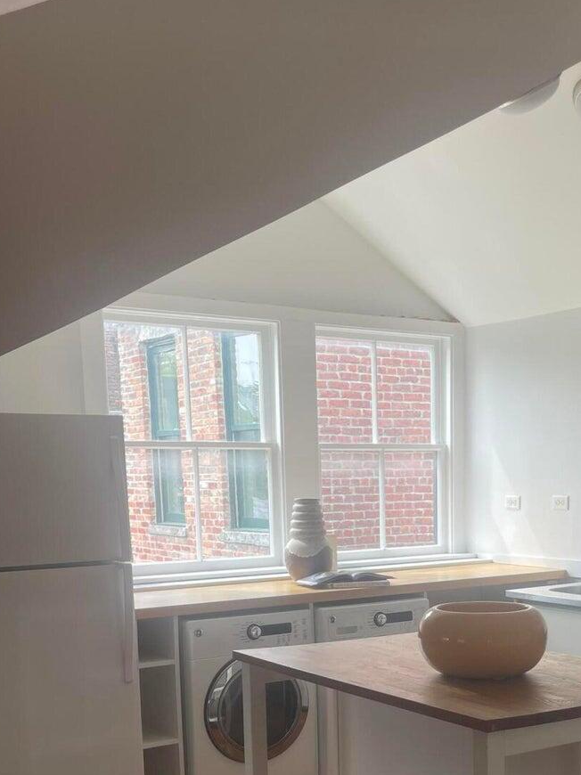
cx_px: 450
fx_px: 1030
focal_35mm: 46
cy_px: 622
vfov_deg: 39.6
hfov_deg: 30.9
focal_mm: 5.1
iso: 32
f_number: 1.6
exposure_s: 1/217
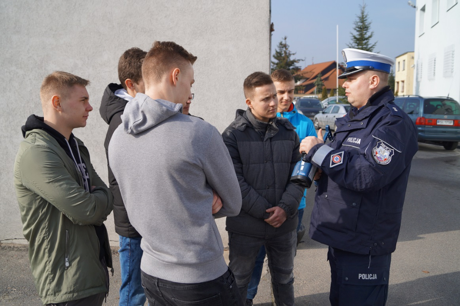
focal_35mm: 33
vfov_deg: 39.9
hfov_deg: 57.3
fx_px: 421
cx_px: 230
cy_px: 153
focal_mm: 22
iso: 100
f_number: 4.5
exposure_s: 1/640
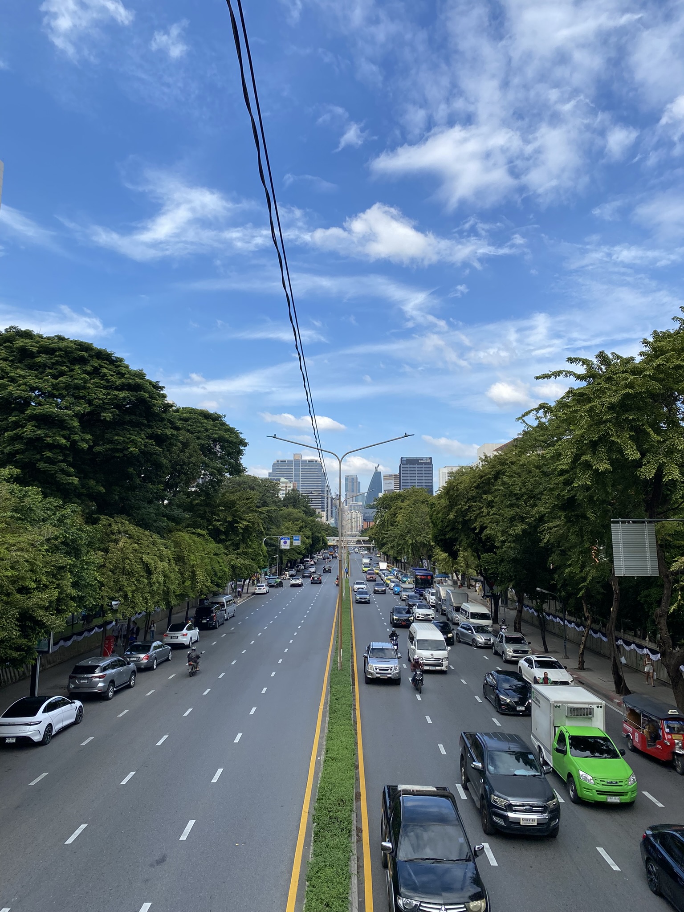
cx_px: 342
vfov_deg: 67.3
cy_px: 456
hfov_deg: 53.1
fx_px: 685
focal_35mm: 26
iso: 32
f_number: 1.8
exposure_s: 1/2066
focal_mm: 4.25
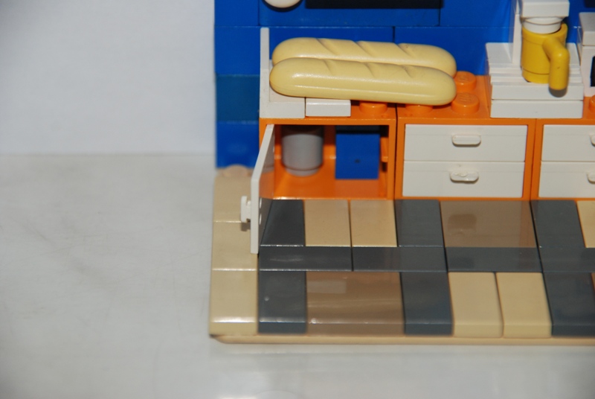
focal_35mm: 262
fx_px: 4345
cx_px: 298
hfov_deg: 7.8
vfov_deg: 5.3
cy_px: 200
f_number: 6
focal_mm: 175
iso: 400
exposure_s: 1/60
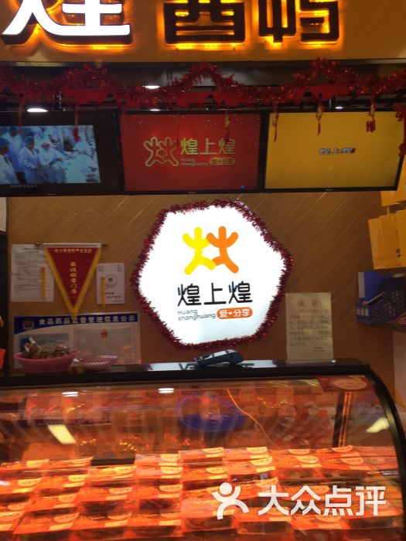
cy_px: 270
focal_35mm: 29
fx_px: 454
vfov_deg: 61.7
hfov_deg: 48.2
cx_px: 203
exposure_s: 1/100
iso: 50
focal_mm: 4.15
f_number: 2.2
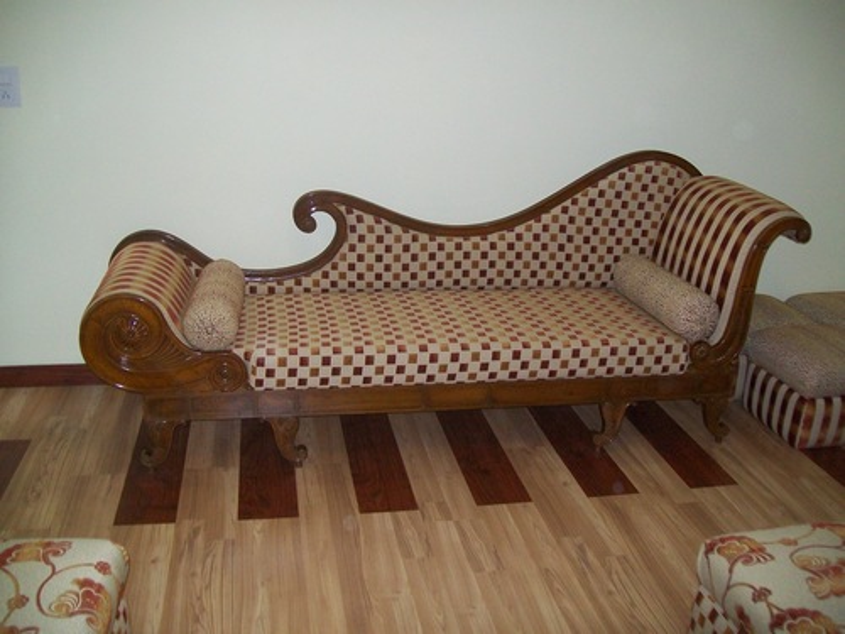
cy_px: 317
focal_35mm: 34
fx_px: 830
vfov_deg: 41.8
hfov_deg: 54.0
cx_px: 422
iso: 160
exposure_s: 1/60
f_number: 2.7
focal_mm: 6.1
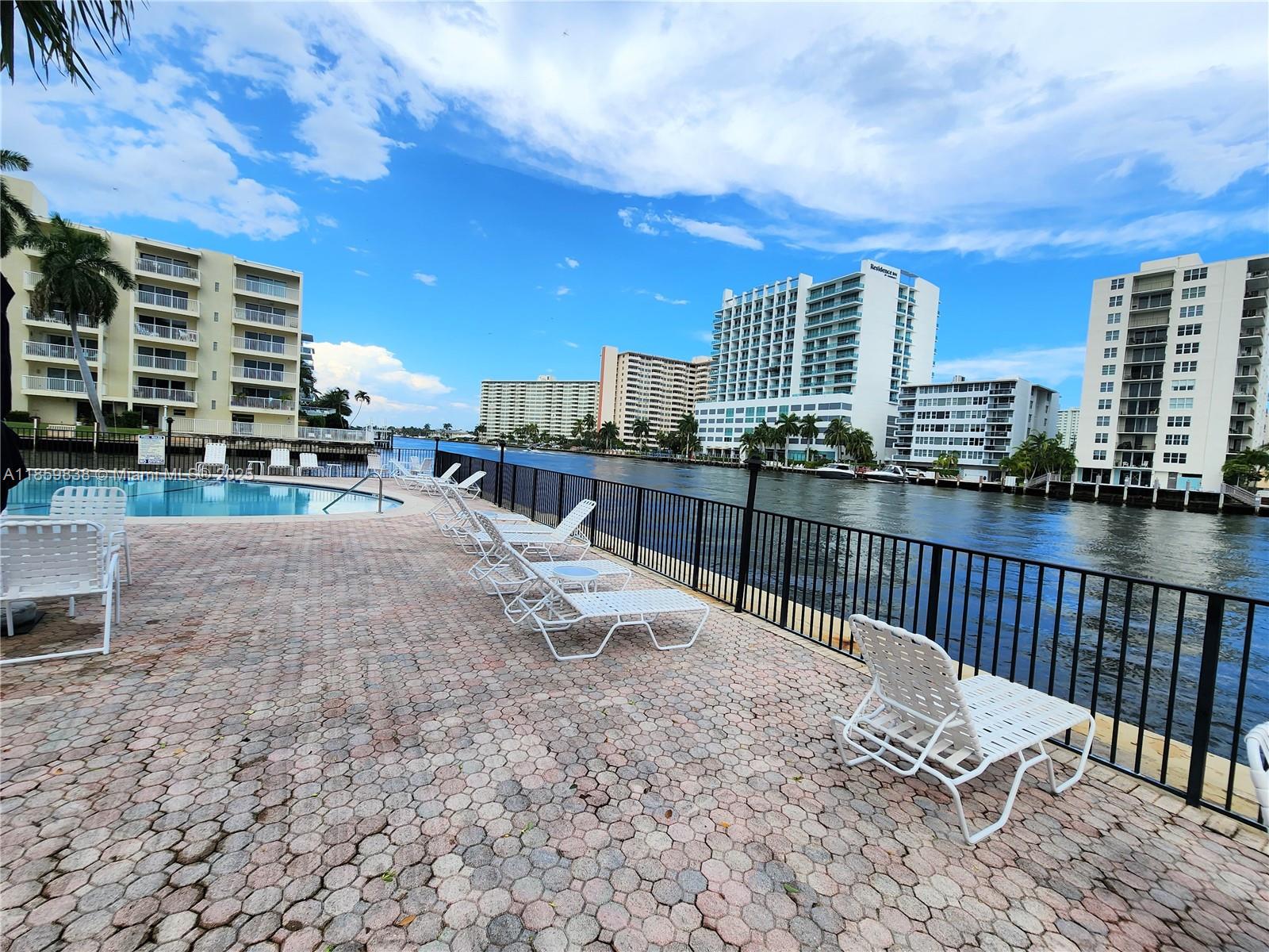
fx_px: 477
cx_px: 634
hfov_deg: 106.2
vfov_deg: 89.9
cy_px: 476
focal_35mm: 13
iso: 50
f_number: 2.2
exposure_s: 1/1343
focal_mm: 2.2
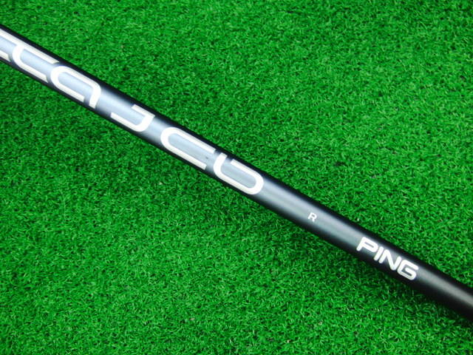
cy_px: 178
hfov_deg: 50.1
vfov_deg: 38.7
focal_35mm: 37
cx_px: 236
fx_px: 506
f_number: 3.6
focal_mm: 6.42
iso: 400
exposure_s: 1/25
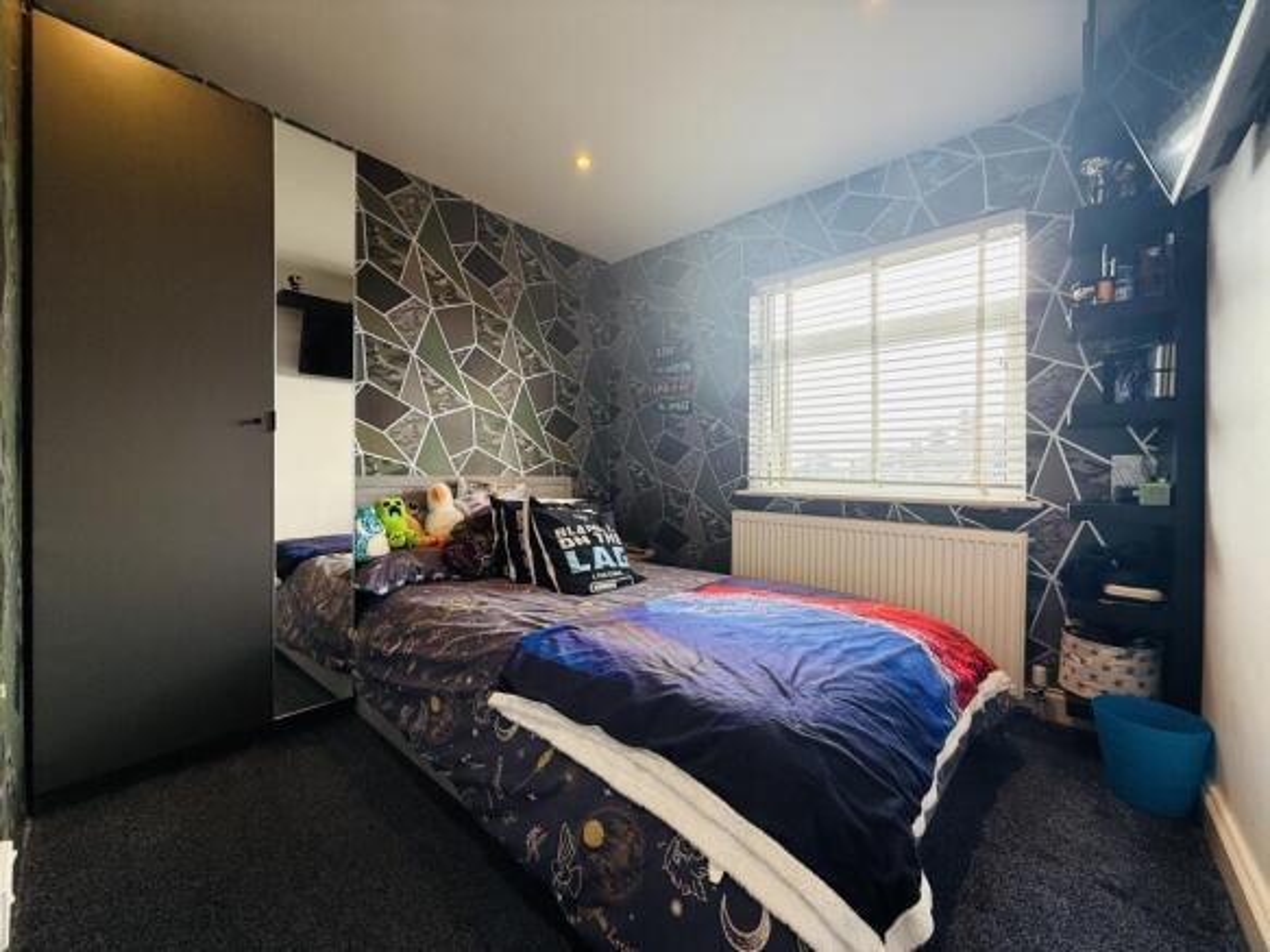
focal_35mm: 14
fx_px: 514
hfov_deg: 102.1
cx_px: 635
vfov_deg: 85.7
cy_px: 476
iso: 100
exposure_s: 1/99
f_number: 2.2
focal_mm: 2.22
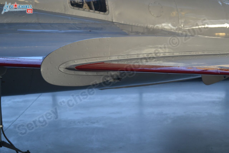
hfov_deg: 37.9
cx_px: 114
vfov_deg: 25.7
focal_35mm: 52
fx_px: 334
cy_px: 76
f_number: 5
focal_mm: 35
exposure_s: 1/40
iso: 400
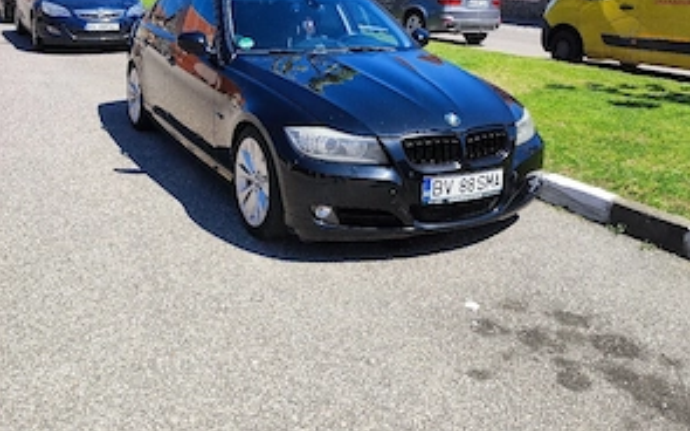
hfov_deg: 54.0
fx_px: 677
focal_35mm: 36
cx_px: 349
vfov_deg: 33.9
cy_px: 67
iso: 50
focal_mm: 4.7
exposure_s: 1/588
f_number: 1.79
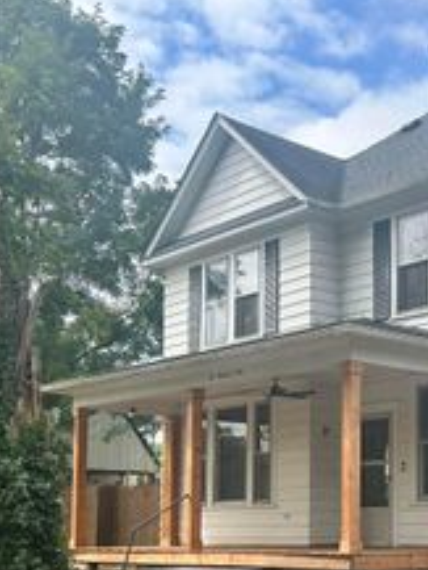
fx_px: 988
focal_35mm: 60
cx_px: 373
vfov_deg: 31.6
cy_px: 432
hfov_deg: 23.9
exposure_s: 1/2513
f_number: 1.5
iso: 50
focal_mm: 5.7
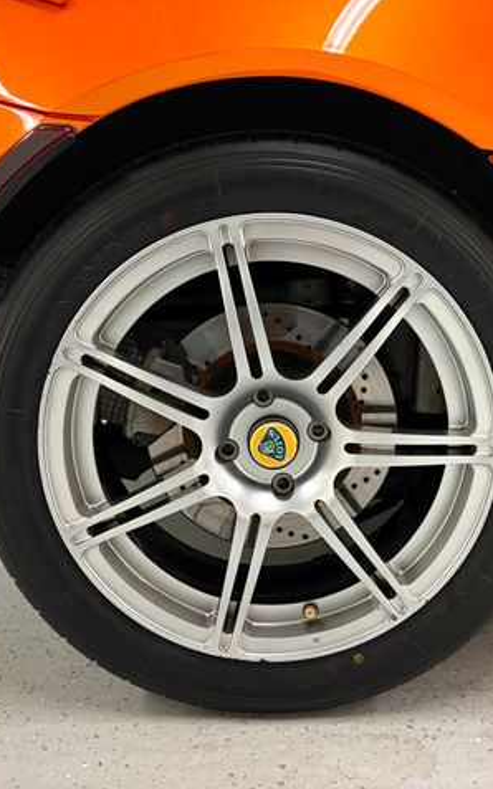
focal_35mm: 37
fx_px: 796
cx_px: 298
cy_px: 394
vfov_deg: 52.8
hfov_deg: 34.3
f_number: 1.6
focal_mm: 5.96
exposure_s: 1/40
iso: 400
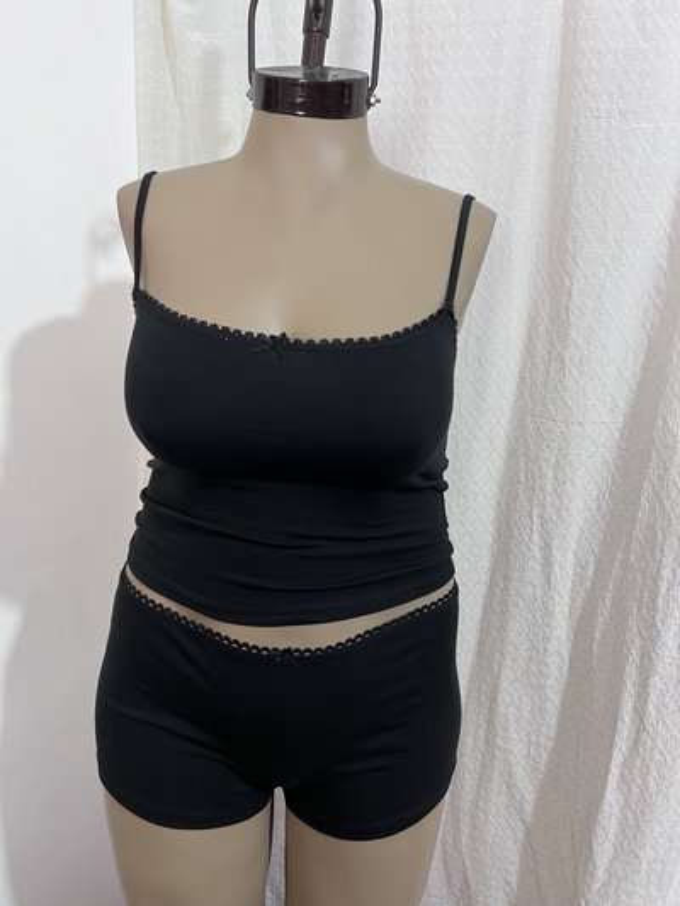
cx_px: 340
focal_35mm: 26
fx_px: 681
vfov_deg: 67.3
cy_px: 453
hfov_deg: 53.1
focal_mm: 5.7
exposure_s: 1/50
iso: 100
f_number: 1.5
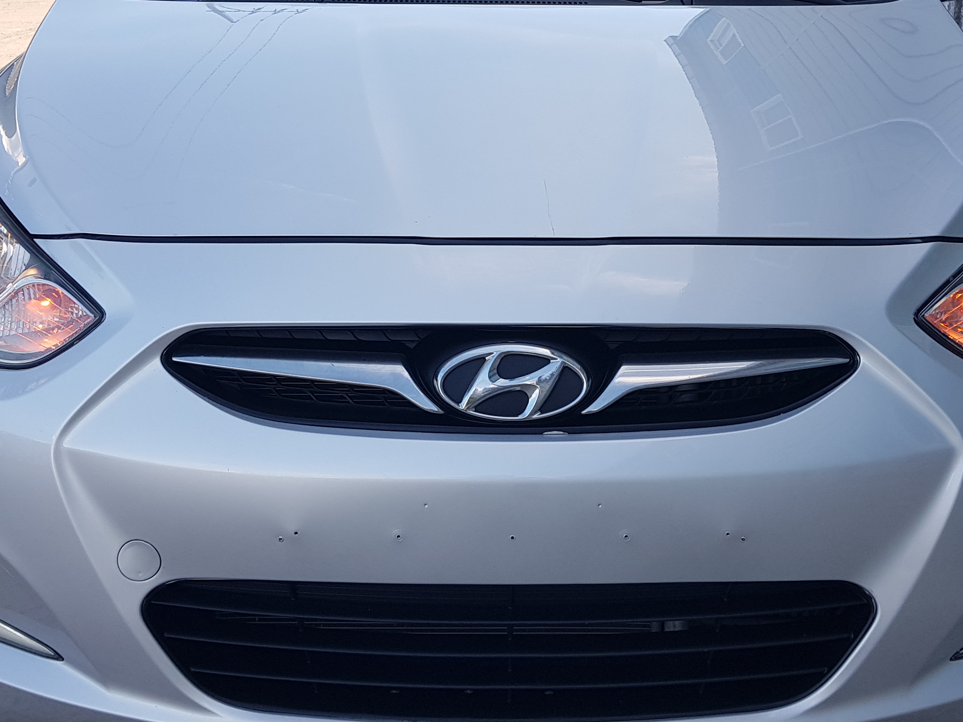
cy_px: 229
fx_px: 1391
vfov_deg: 28.9
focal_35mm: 50
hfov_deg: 38.2
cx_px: 492
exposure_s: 1/444
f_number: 1.7
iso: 40
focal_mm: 4.3
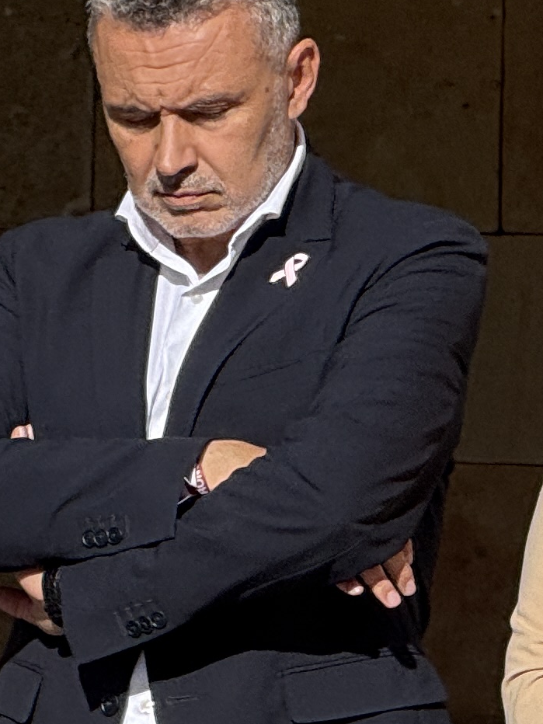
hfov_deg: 2.8
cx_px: -974
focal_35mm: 519
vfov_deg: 3.8
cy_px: 705
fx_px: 10855
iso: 50
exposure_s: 1/1650
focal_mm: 15.66
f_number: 2.8
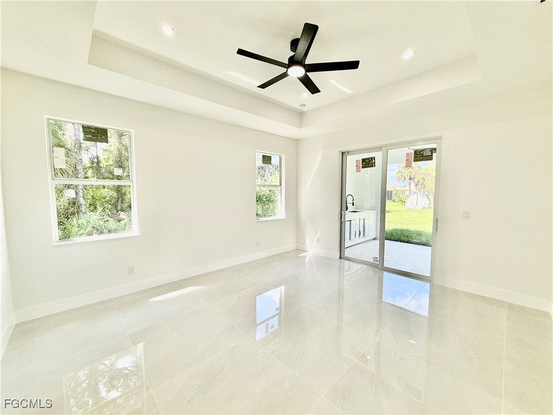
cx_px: 276
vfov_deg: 85.7
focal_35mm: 14
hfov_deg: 102.1
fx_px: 224
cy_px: 208
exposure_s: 1/230
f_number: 2.2
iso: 64
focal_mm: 2.22
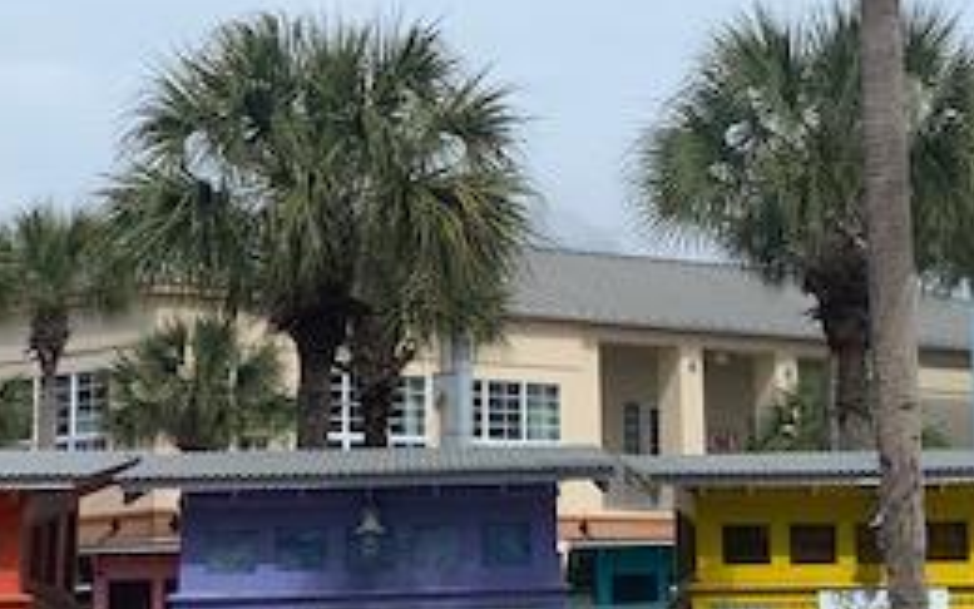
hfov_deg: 15.3
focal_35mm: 136
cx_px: 681
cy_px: -105
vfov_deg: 9.5
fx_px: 3611
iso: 16
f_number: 2.4
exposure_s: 1/2283
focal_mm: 6
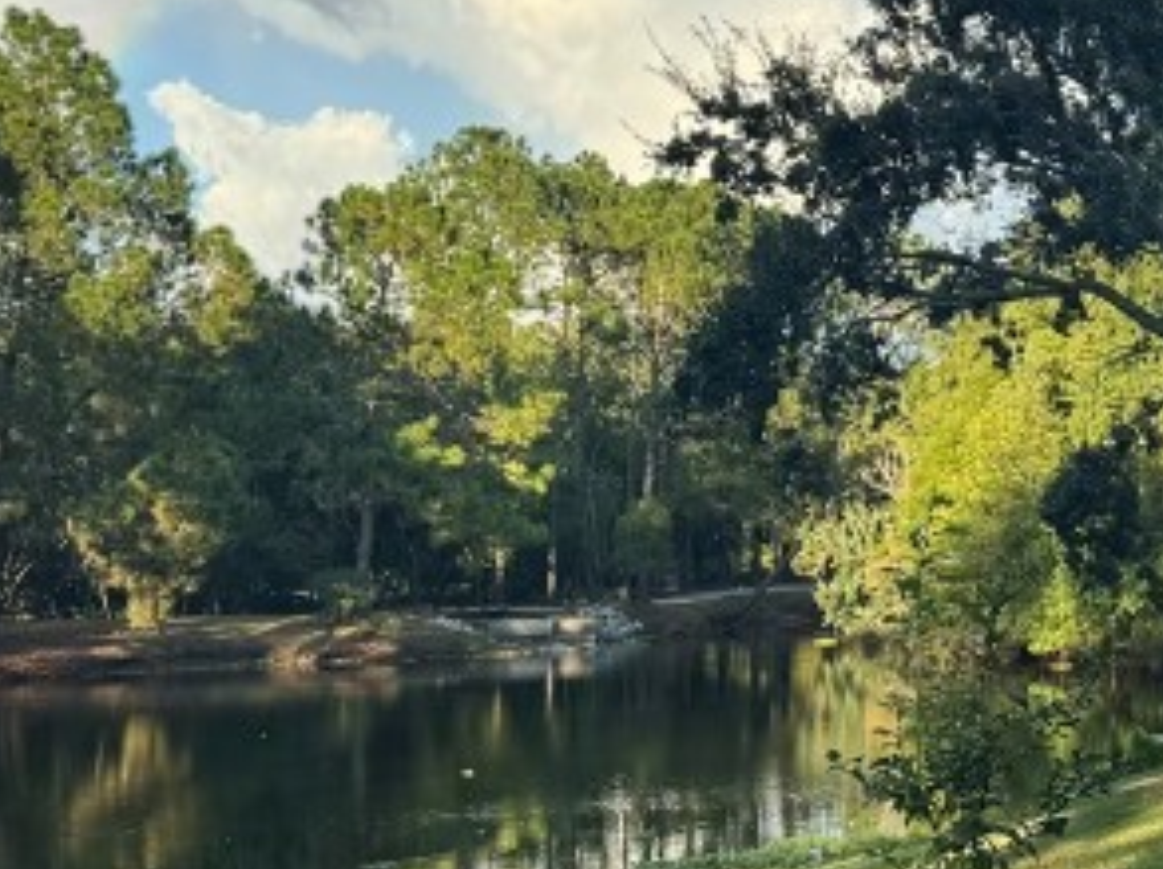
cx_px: 1191
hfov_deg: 22.3
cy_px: 329
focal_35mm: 84
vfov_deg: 17.5
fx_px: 2819
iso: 80
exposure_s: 1/2105
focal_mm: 6.76
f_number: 1.78
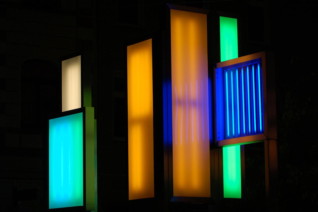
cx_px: 159
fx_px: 1059
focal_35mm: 120
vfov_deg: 11.4
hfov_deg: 17.1
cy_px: 106
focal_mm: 80
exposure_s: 1/500
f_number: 4
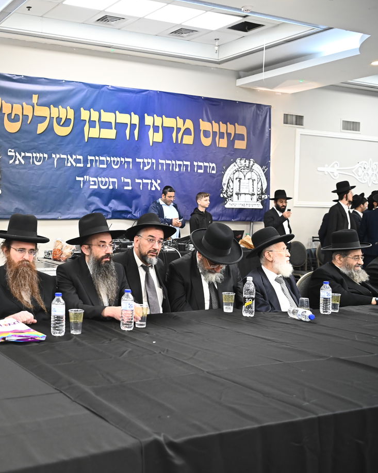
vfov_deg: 42.9
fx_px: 601
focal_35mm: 43
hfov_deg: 33.0
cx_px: 35
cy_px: 239
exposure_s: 1/160
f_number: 4
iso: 2000
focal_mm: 30
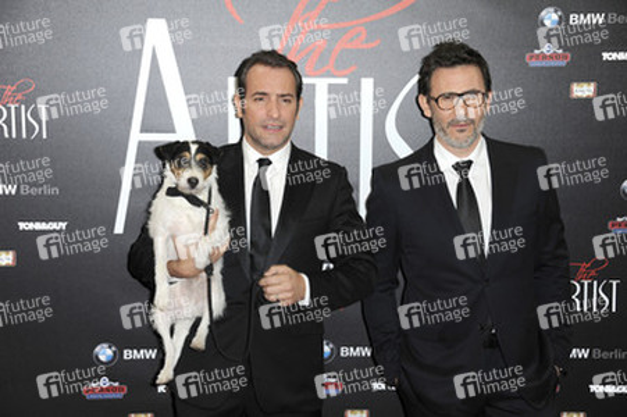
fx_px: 1218
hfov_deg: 28.9
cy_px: 208
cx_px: 314
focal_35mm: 70
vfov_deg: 19.4
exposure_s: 1/160
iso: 500
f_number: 5.6
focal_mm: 70
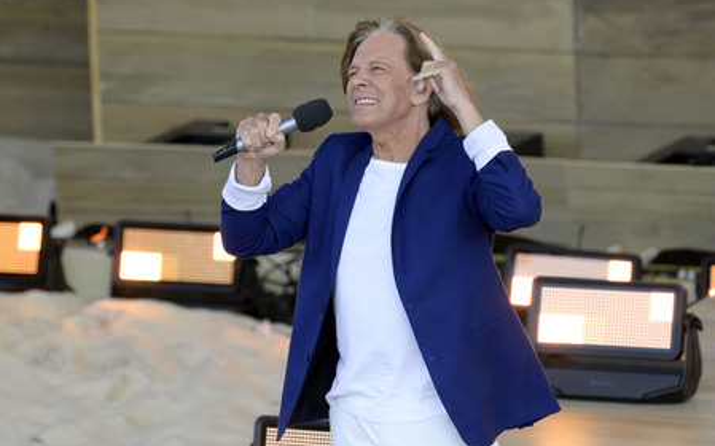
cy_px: 231
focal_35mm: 512
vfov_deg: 2.6
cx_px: 358
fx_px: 9971
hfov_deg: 4.1
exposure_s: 1/640
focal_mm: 500
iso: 1250
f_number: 7.1
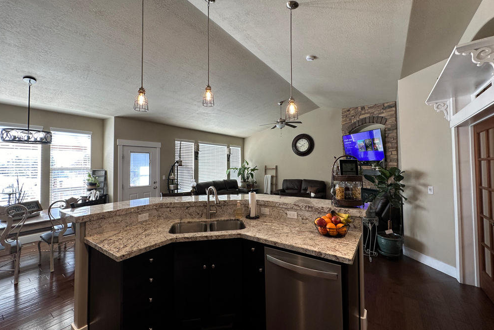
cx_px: 244
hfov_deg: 100.4
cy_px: 158
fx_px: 206
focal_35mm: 15
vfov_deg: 77.3
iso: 125
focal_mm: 2.22
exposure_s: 1/120
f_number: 2.2
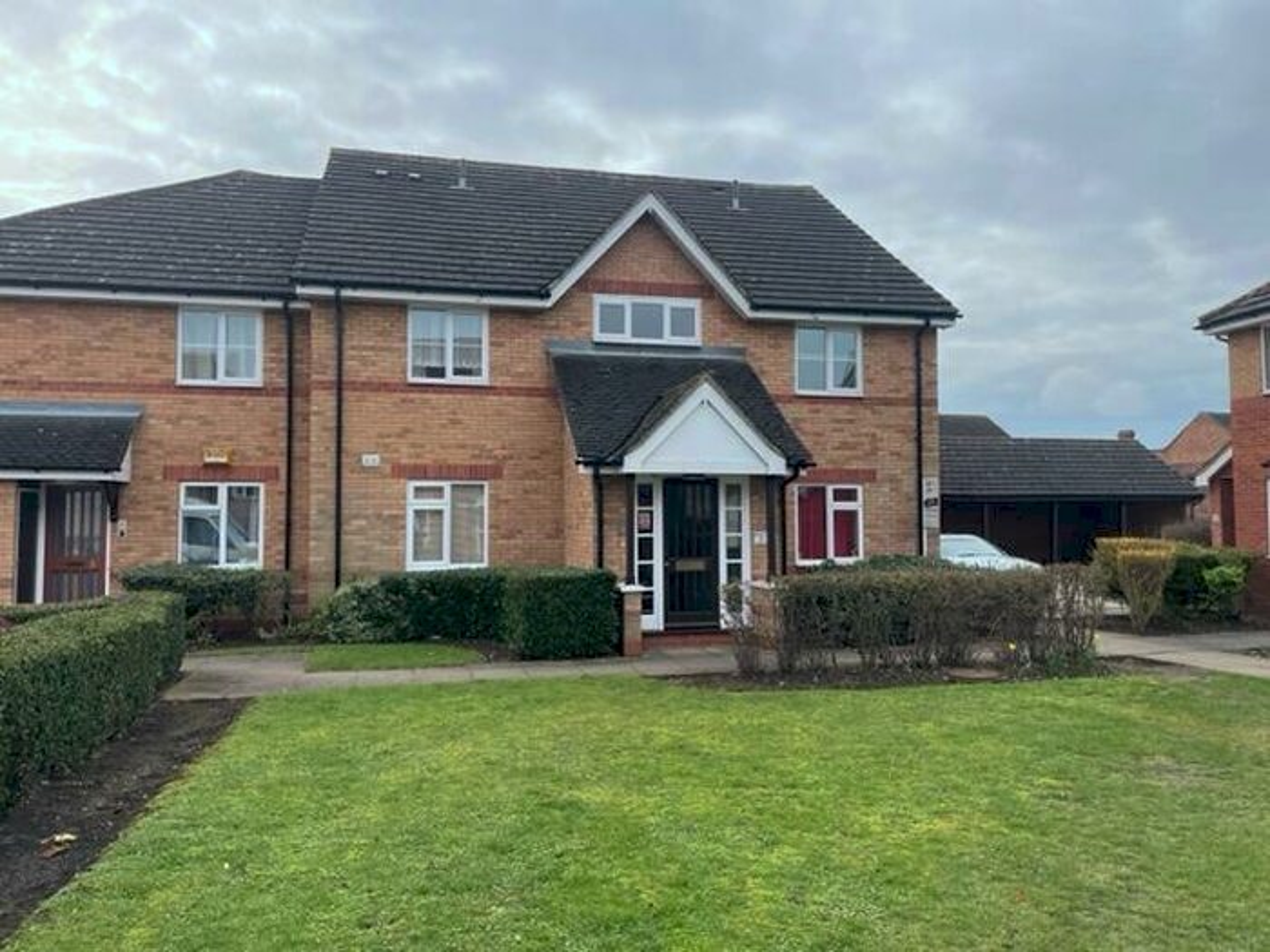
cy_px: 476
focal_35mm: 26
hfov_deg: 67.3
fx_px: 954
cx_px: 635
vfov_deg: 53.1
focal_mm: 4.2
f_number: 1.6
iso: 32
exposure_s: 1/2092
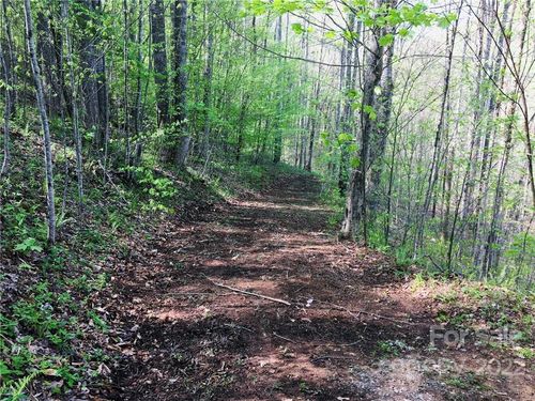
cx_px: 268
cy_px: 200
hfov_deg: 61.7
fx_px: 448
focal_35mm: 29
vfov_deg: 48.2
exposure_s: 1/120
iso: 32
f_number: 2.2
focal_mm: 4.15
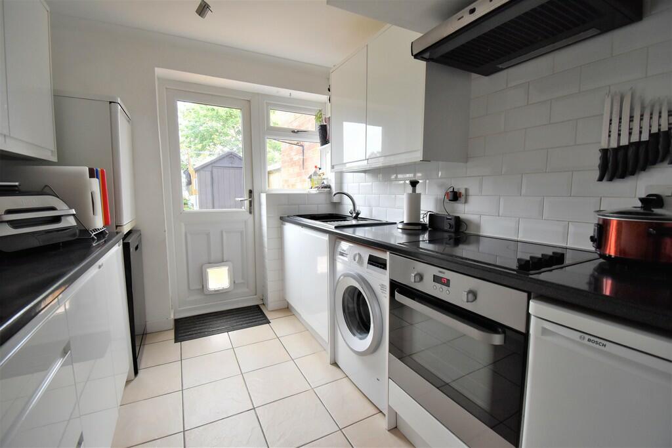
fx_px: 280
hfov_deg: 100.4
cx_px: 336
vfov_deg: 77.3
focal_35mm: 15
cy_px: 224
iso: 800
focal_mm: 10
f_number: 5
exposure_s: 1/100
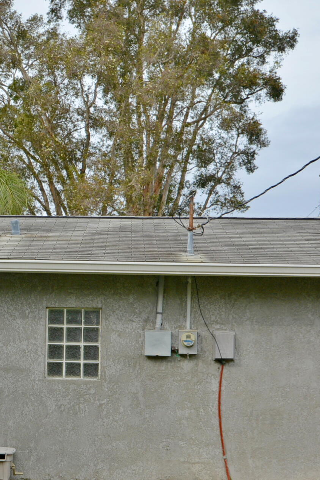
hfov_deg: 15.6
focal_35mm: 85
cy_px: 303
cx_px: -39
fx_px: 1134
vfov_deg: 23.8
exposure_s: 1/250
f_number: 8
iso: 160
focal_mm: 24
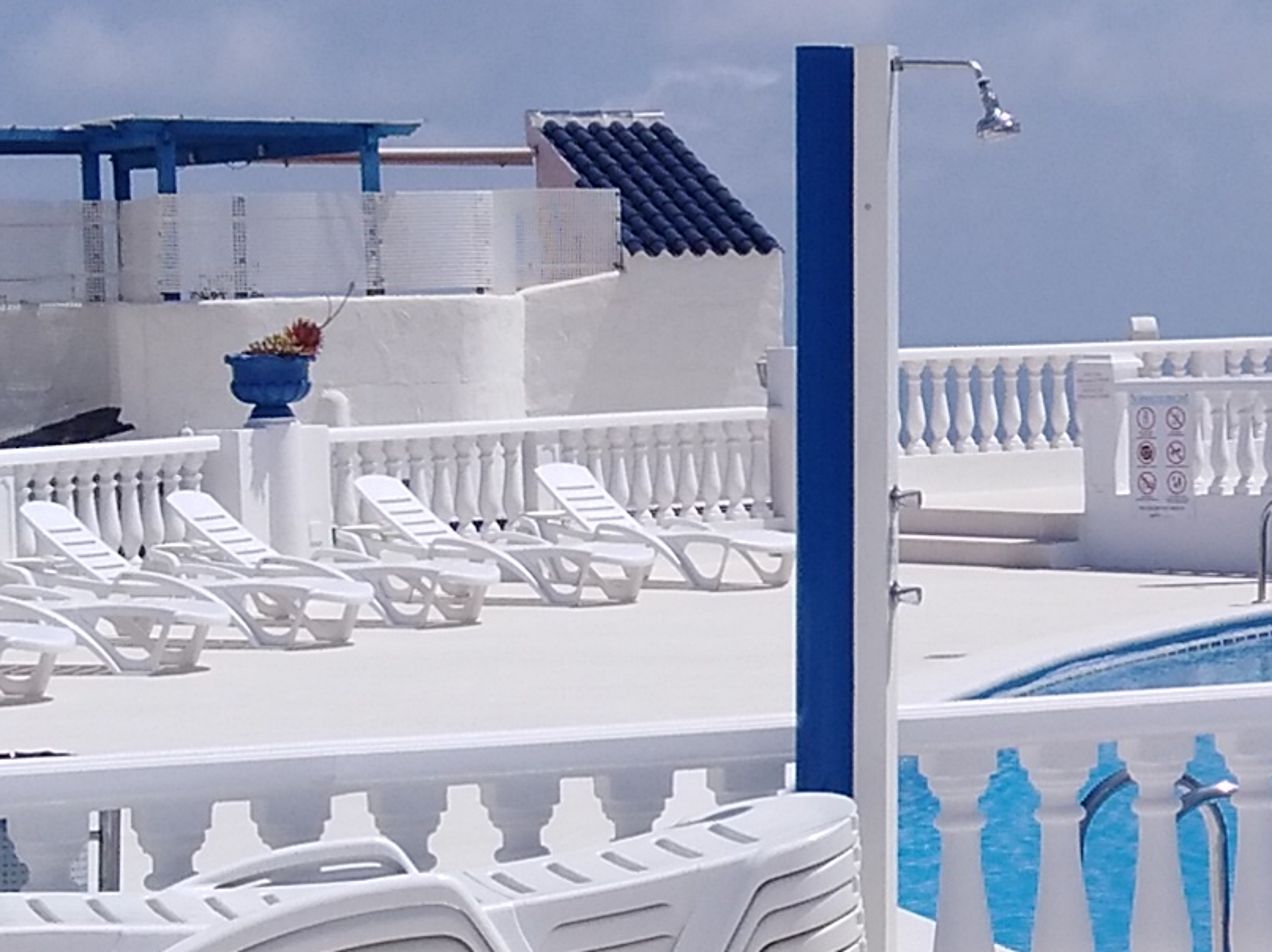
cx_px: 1766
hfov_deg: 14.4
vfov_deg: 11.4
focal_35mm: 130
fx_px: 4773
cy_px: 456
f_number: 2.2
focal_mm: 3.83
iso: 102
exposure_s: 1/2303
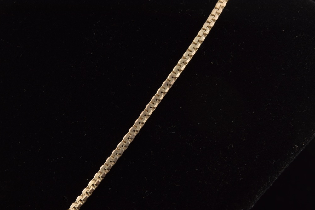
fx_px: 788
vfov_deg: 15.2
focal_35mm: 90
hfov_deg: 22.6
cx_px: 158
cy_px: 105
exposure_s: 1/125
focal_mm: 60
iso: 100
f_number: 25
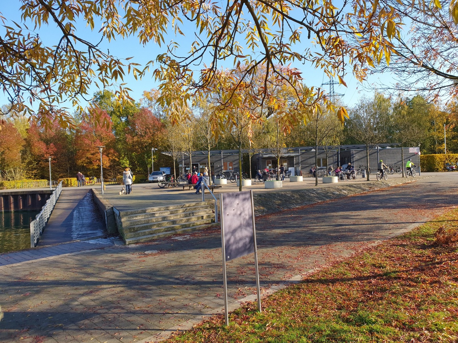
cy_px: 172
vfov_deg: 53.1
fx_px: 344
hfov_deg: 67.3
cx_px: 229
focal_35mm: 26
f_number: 2.4
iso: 50
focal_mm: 4.32
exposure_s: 1/580
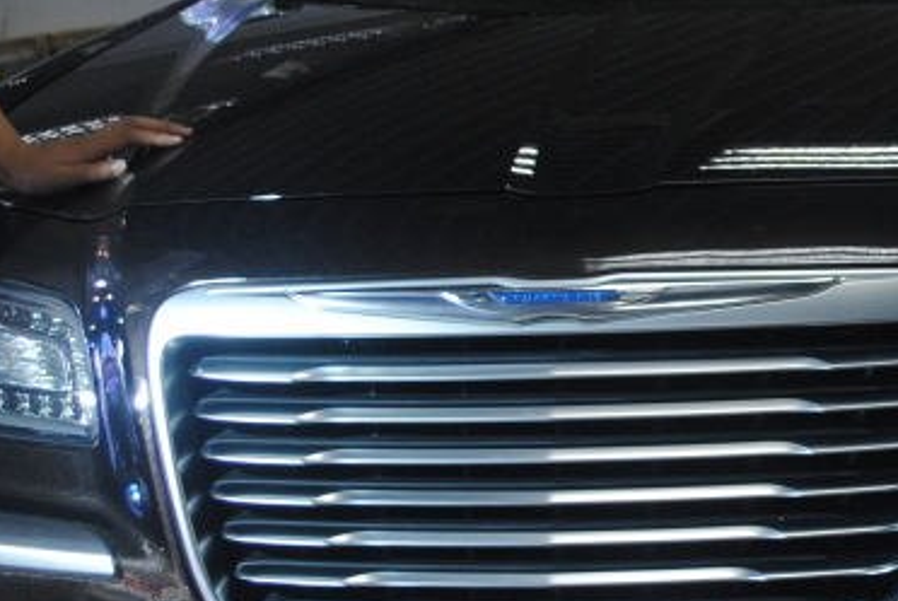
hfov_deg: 15.1
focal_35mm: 132
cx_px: 1019
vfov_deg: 10.4
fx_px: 3296
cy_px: 240
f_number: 4.8
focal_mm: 32
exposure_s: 1/30
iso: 250
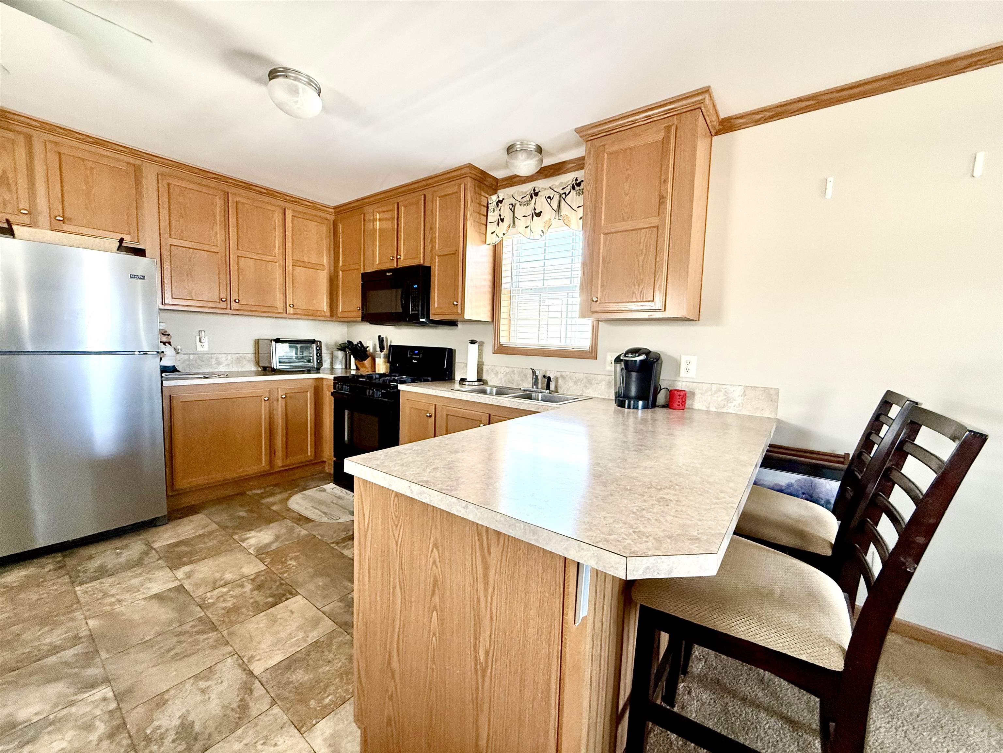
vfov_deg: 85.7
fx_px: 406
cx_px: 502
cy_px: 376
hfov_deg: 102.1
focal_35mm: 14
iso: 200
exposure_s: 1/99
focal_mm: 2.22
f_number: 2.2
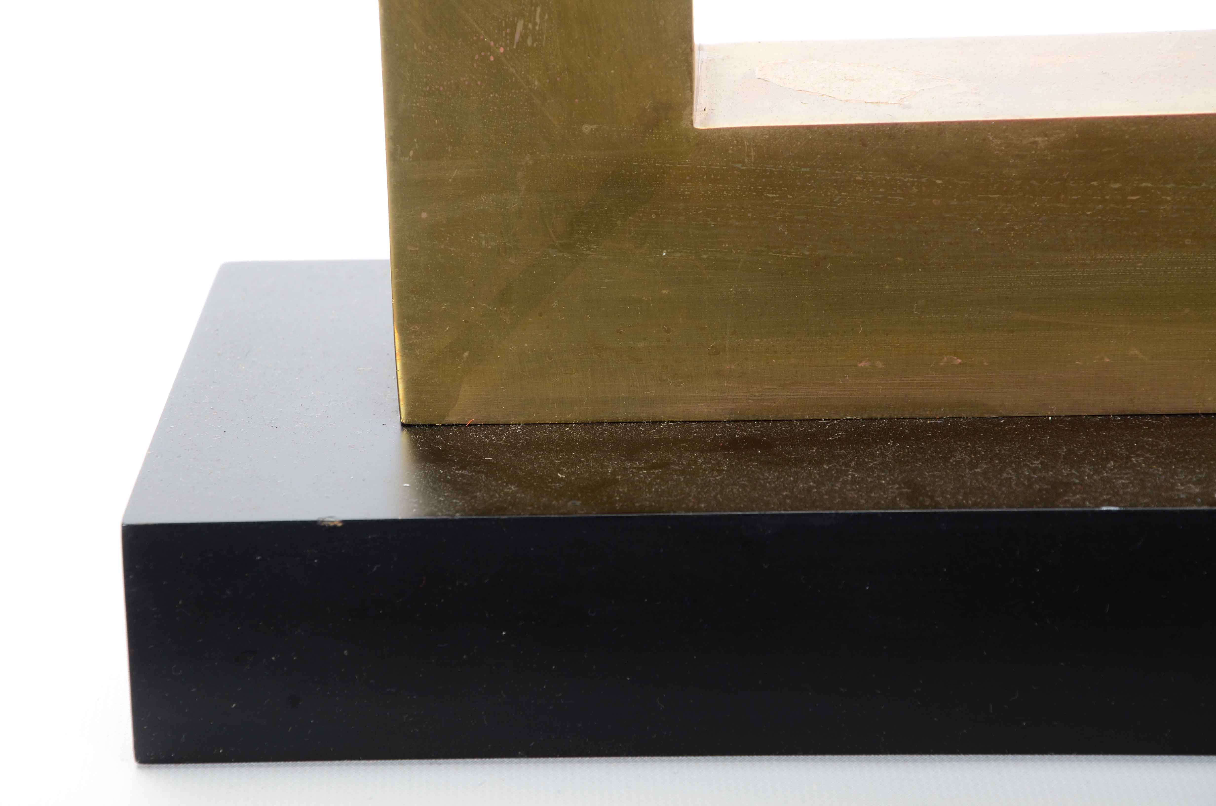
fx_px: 5309
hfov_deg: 13.1
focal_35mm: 158
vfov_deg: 8.7
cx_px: 608
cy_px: 403
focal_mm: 105
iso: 200
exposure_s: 1/160
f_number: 10
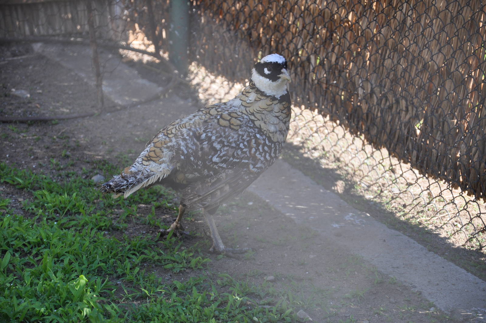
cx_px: 243
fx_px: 2124
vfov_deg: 8.7
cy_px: 162
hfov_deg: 13.1
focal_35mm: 158
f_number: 5.6
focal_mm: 105
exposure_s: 1/320
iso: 400
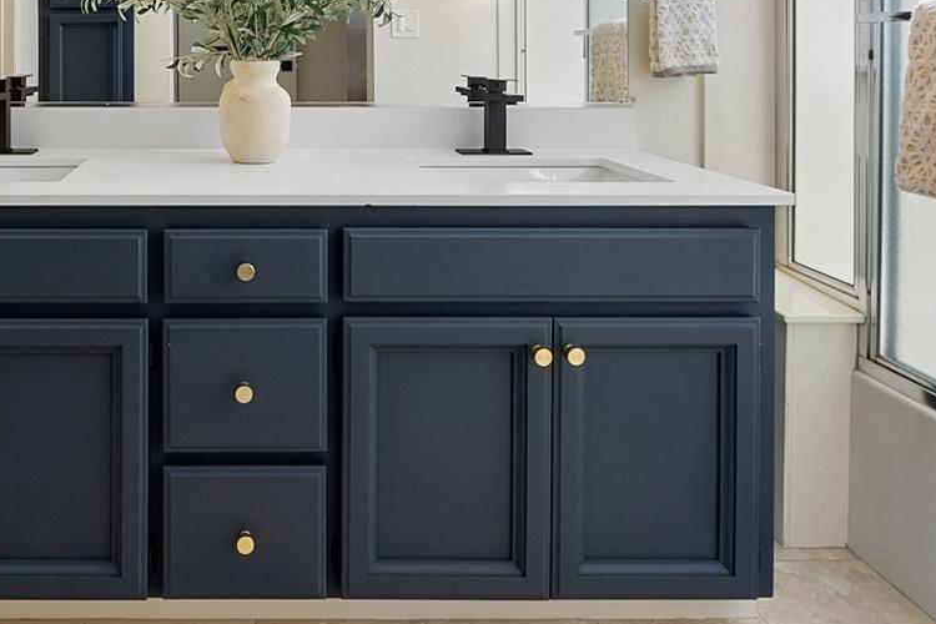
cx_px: 247
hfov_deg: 59.0
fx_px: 780
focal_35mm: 30
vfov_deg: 40.5
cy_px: 69
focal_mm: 10
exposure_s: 1/6
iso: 200
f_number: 9
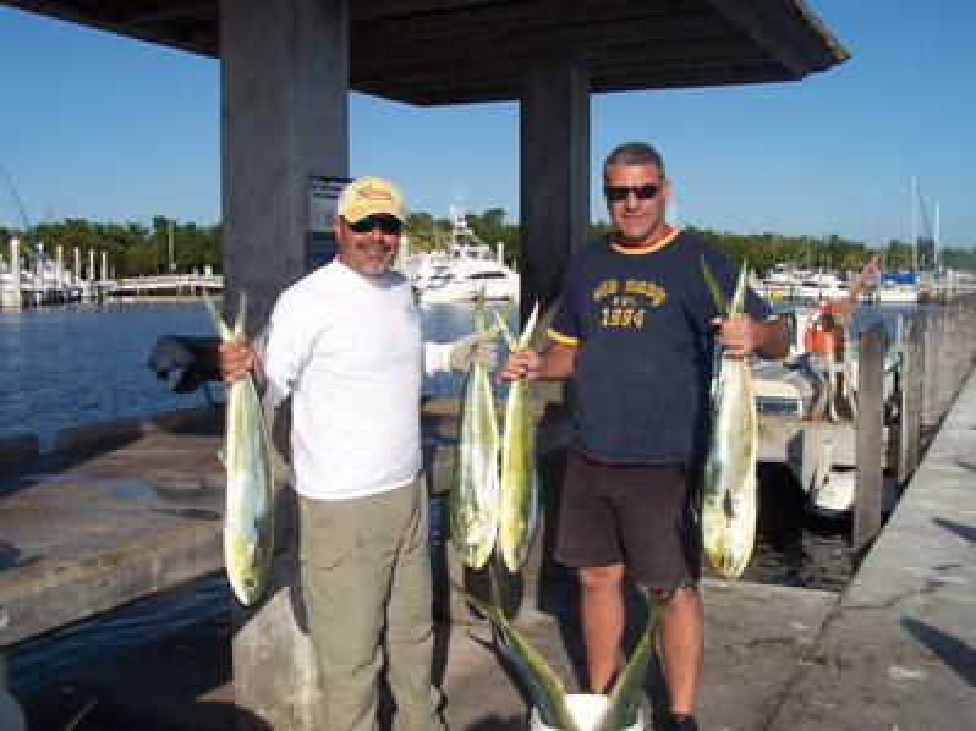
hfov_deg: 49.0
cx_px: 488
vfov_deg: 37.7
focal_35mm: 38
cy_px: 366
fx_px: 1071
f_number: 5.6
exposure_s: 1/640
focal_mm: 6.3
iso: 80
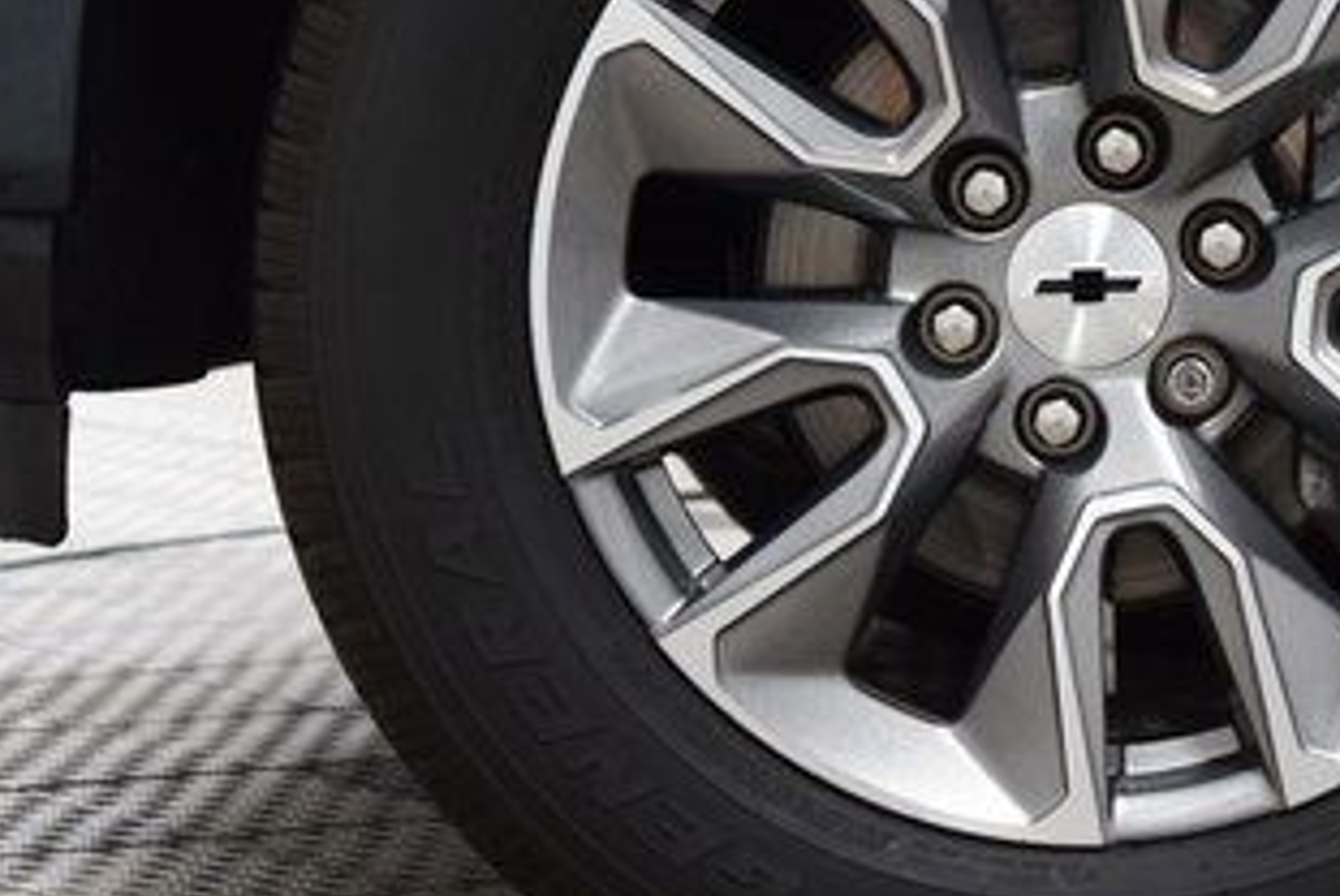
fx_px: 5514
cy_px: 291
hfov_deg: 13.8
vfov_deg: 9.3
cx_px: 1125
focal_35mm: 148
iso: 1600
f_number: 4.5
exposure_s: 1/60
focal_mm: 48
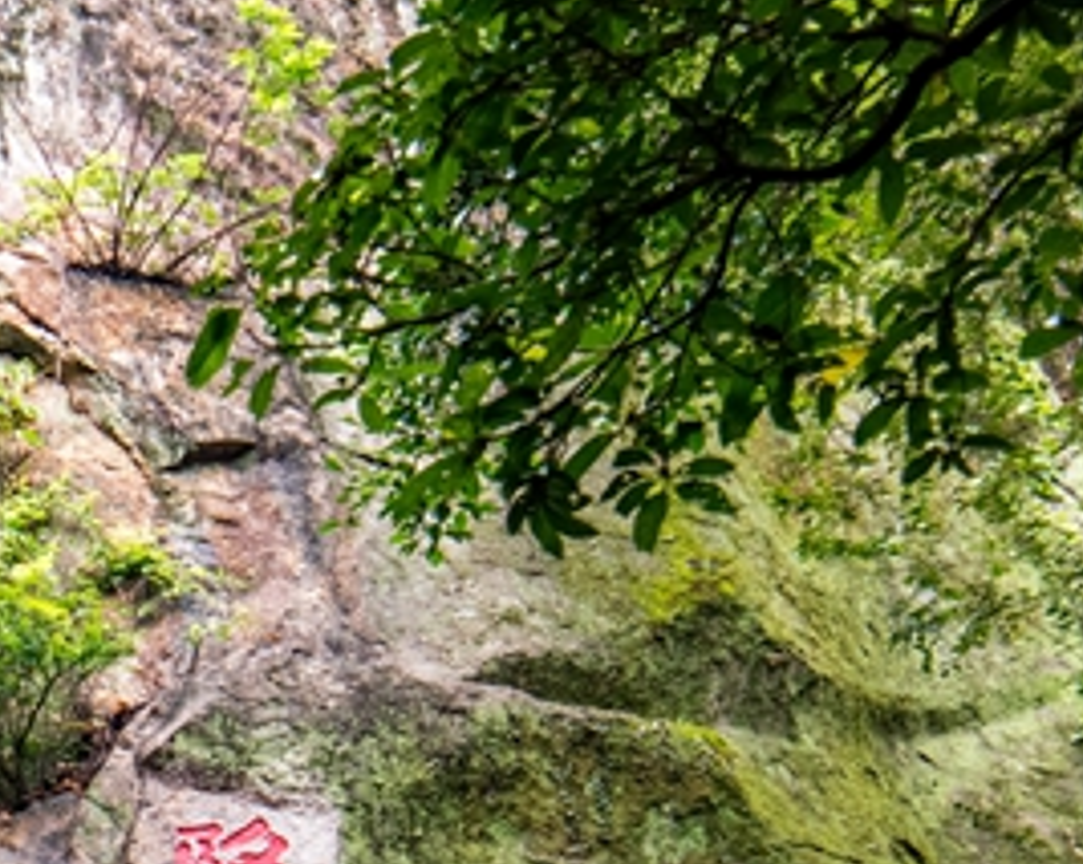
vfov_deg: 10.1
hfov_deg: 12.4
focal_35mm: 152
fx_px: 4867
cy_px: 489
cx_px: -280
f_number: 11
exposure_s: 1/100
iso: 500
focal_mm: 40
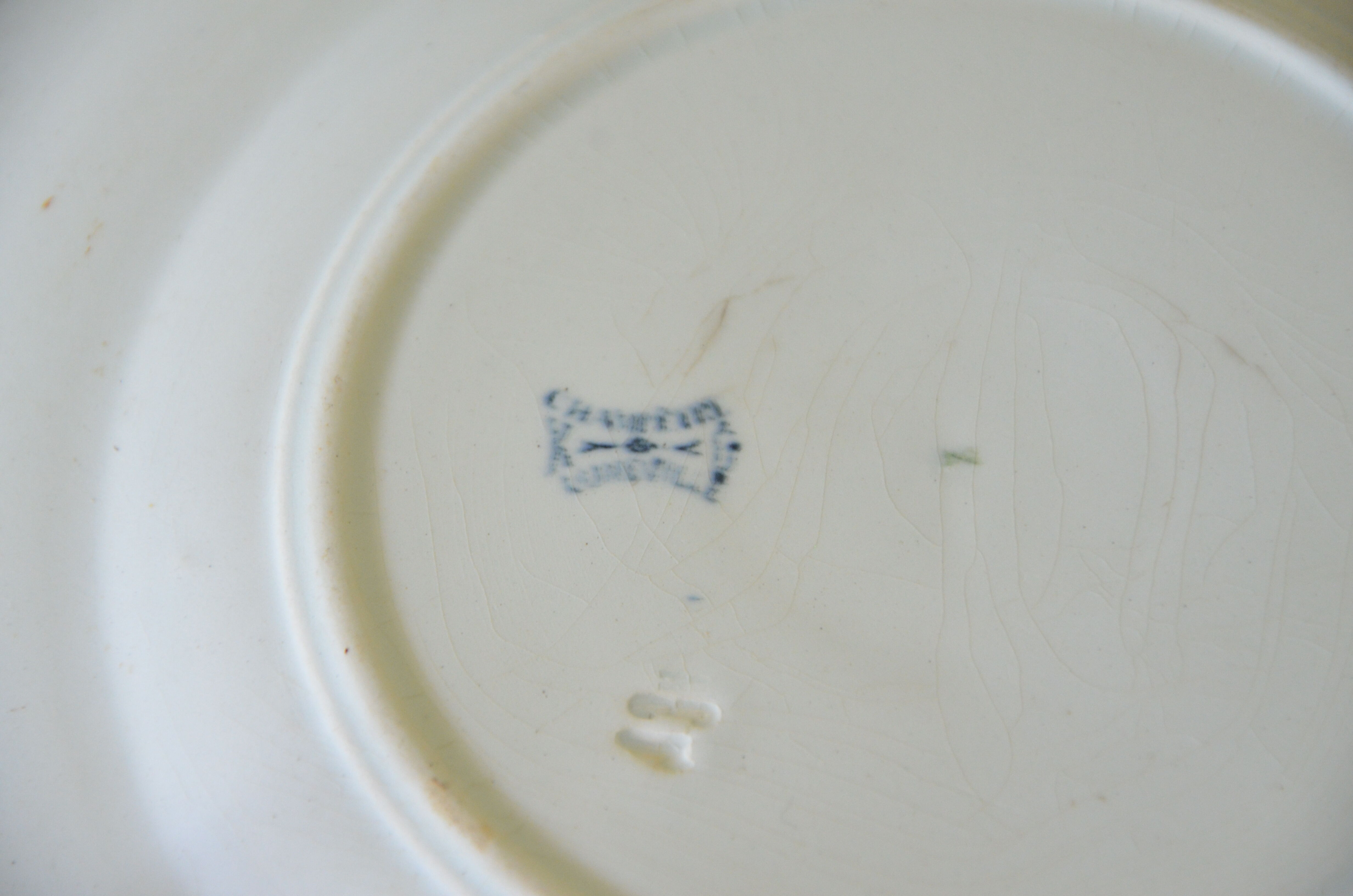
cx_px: 676
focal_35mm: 158
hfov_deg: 13.1
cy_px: 448
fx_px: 5907
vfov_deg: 8.7
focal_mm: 105
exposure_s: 1/30
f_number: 5.6
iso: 1600
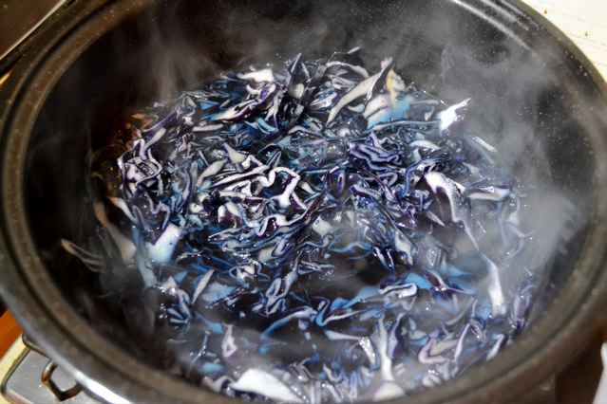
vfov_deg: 40.0
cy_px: 202
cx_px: 304
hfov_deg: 57.2
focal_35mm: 33
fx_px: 556
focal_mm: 22
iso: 3200
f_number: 4
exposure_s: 1/13
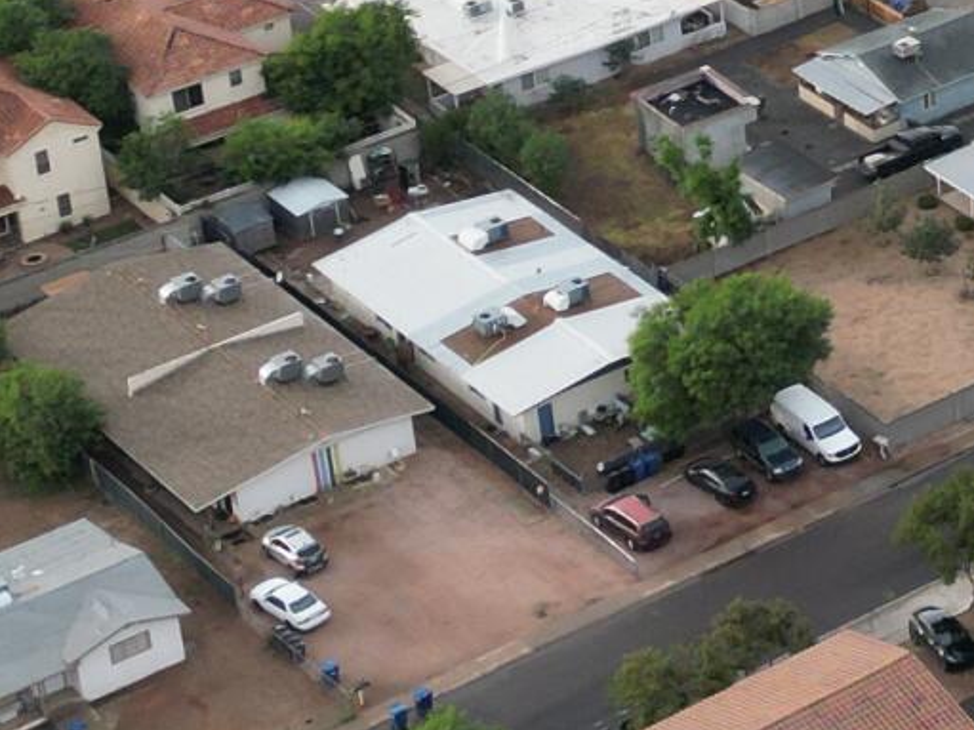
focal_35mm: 141
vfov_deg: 10.4
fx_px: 3966
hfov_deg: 12.5
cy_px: -139
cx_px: 1851
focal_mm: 6.72
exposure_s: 1/725
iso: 200
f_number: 1.7
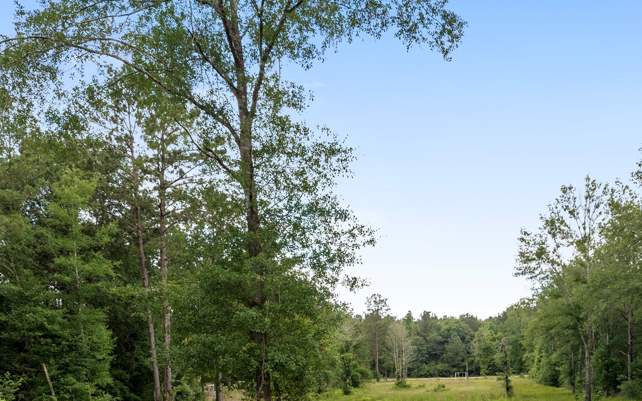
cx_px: 458
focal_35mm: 43
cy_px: 363
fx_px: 752
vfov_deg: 28.7
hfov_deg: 45.1
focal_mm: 24
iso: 800
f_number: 9
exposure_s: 1/320
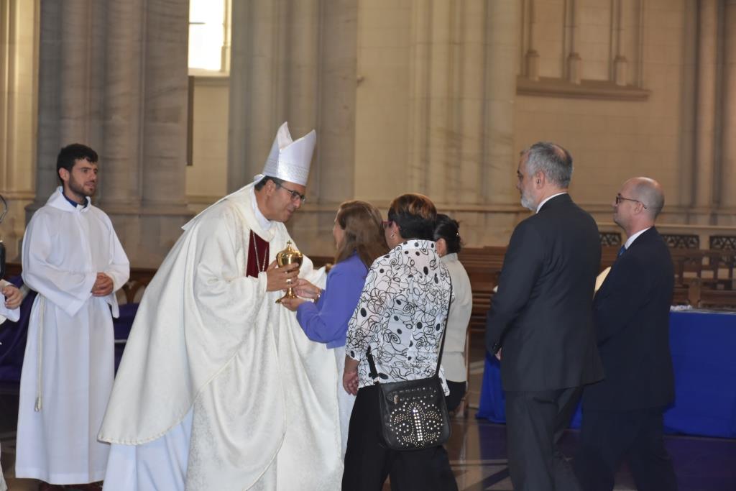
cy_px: 246
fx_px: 2147
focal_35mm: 105
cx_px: 368
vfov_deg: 13.0
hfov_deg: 19.5
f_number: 5.3
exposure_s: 1/80
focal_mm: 70
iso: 1250
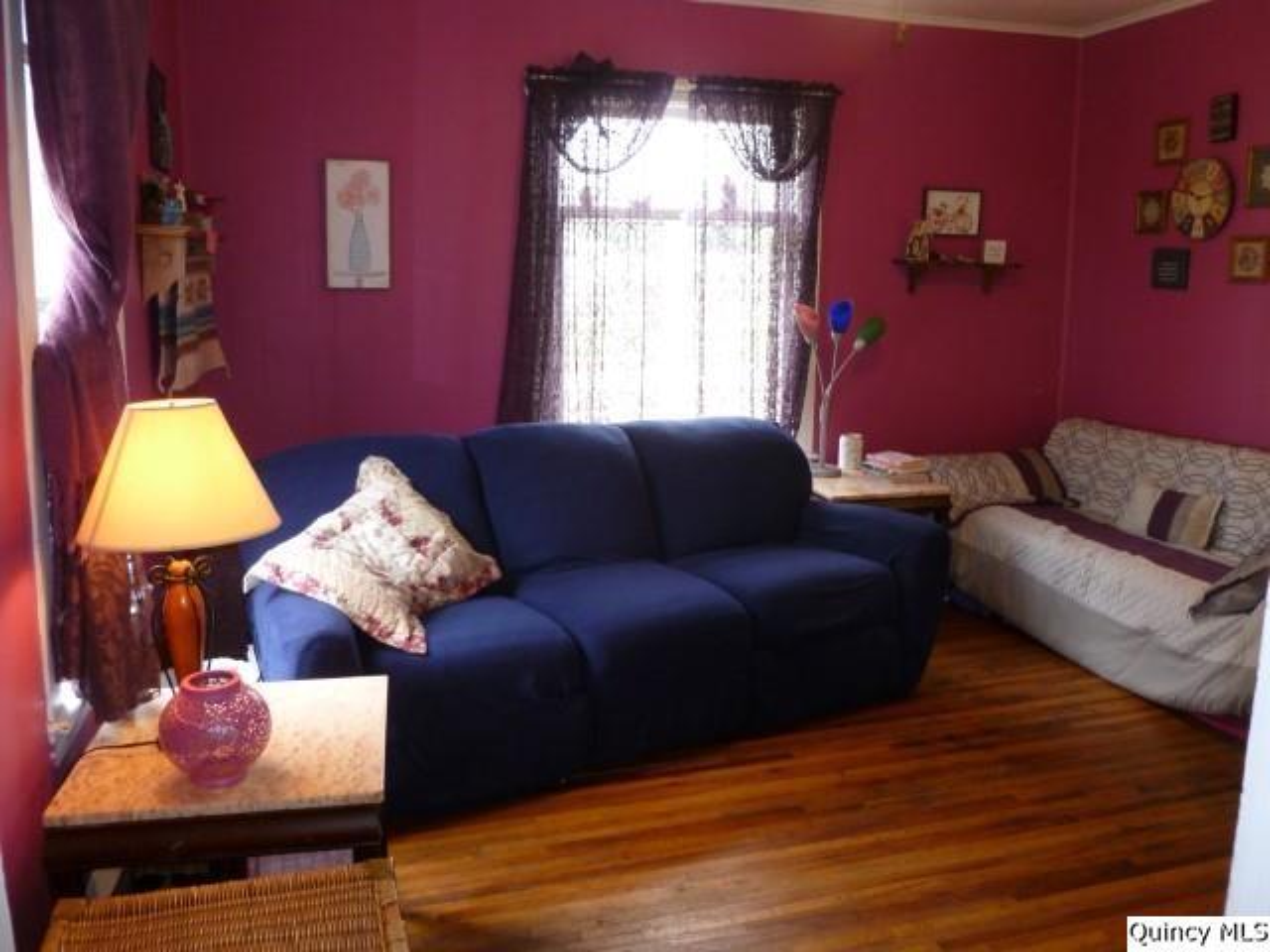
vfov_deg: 49.7
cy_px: 476
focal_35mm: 28
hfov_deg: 63.4
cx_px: 635
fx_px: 1027
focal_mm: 5
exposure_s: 1/30
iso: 200
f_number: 3.3
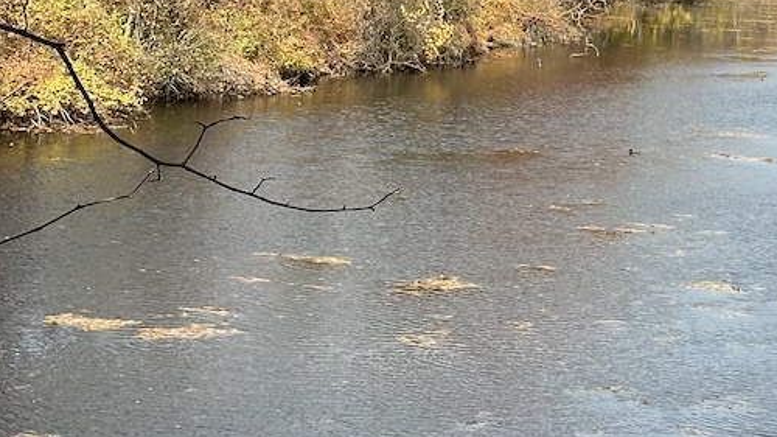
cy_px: 232
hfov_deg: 15.7
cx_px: 766
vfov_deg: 9.0
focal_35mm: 134
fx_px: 2760
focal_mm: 6.86
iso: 64
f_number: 1.78
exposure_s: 1/2597
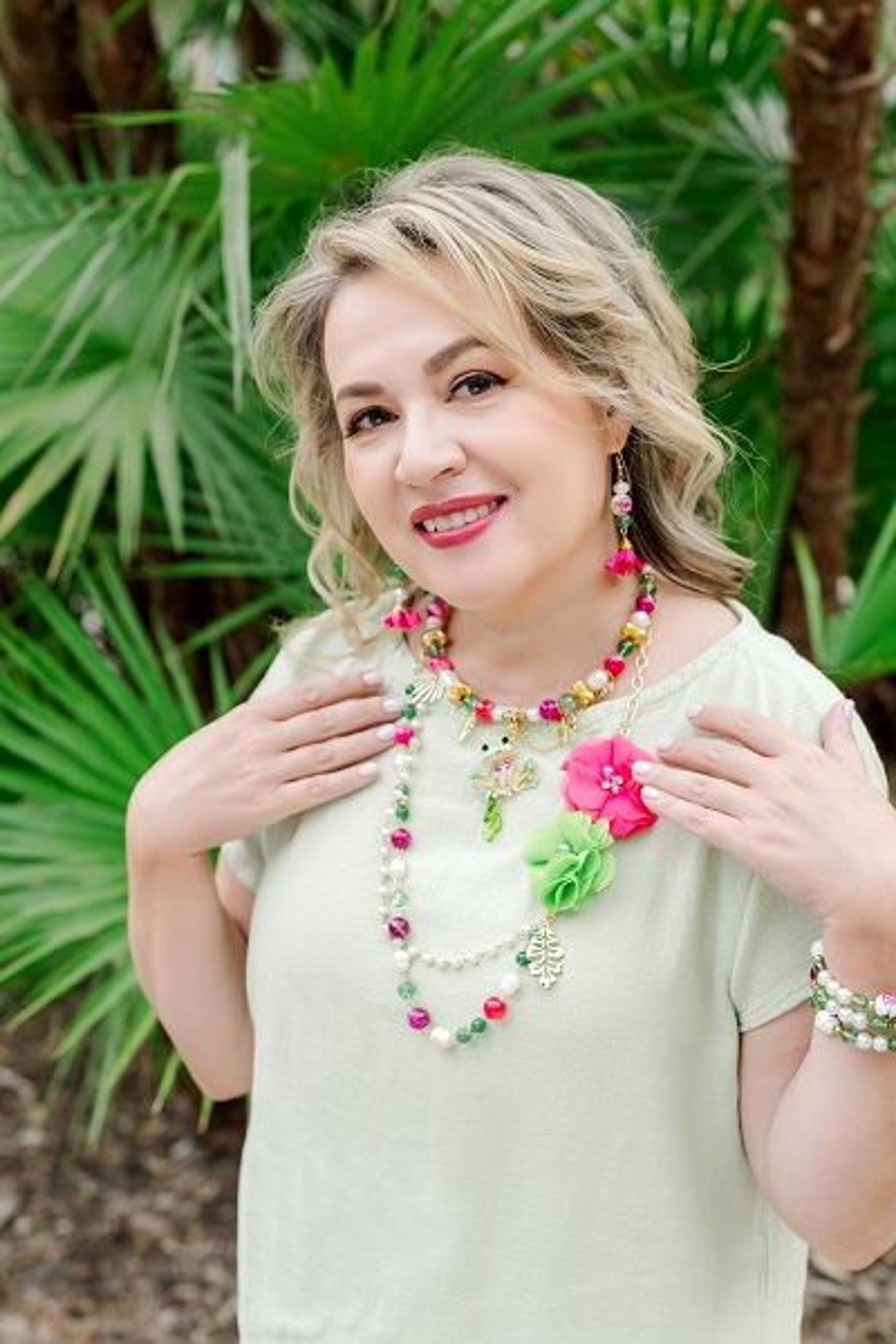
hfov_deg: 27.0
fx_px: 1867
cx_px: 448
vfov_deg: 39.6
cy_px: 672
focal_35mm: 50
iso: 500
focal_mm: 50
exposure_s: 1/250
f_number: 3.5
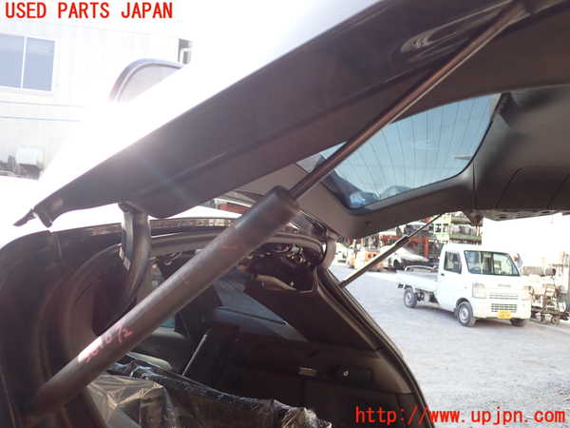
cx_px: 285
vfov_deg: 46.8
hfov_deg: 60.0
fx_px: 494
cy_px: 214
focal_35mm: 30
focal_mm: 5.4
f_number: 2.3
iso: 100
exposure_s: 1/200
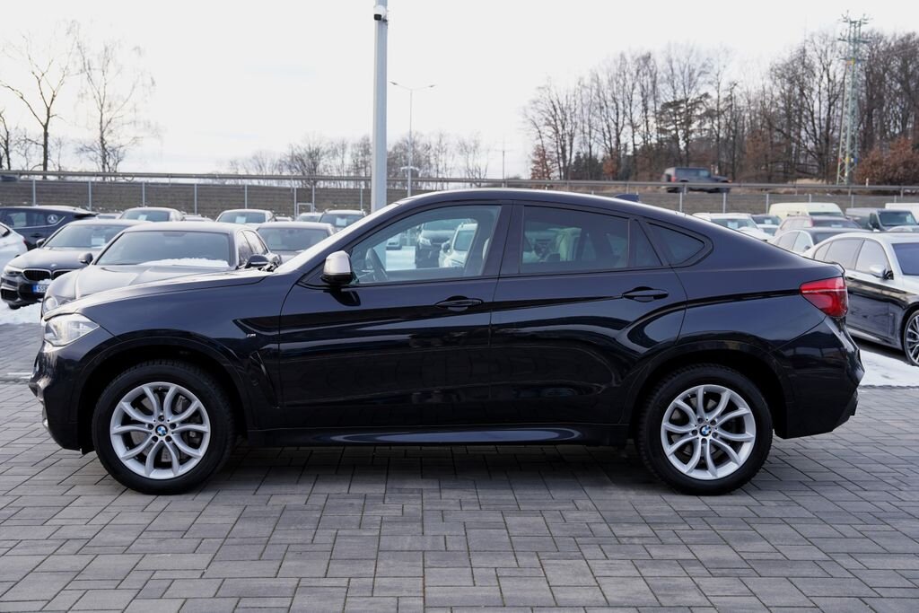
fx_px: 894
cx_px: 460
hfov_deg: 54.4
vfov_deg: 37.9
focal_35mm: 35
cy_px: 306
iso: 100
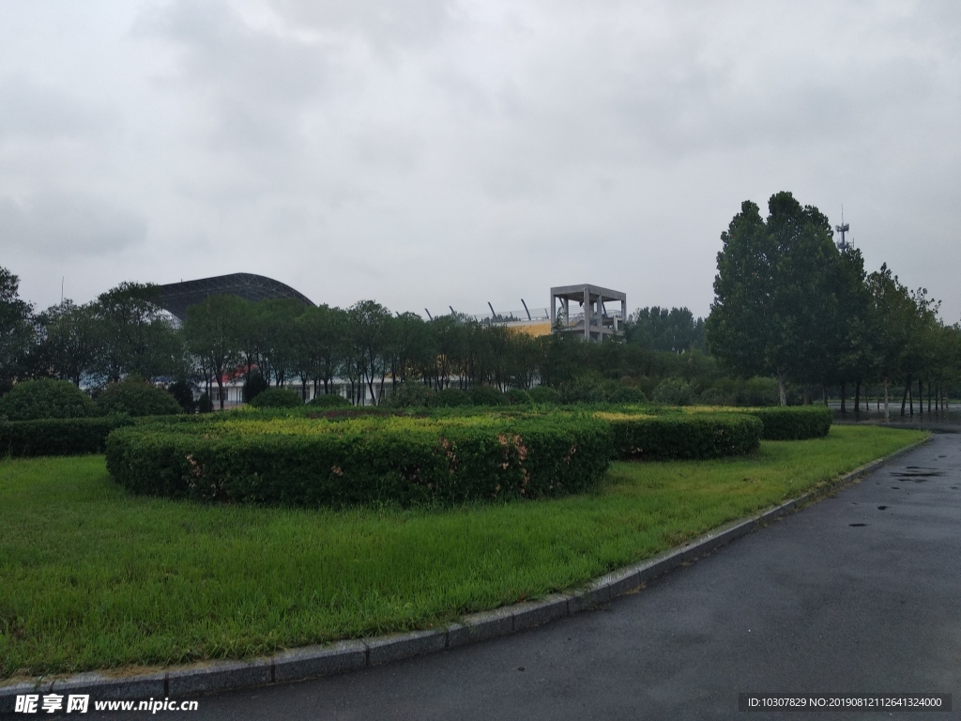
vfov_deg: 53.1
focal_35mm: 26
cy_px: 360
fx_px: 722
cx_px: 480
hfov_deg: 67.3
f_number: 2.2
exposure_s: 1/50
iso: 160
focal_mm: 3.81
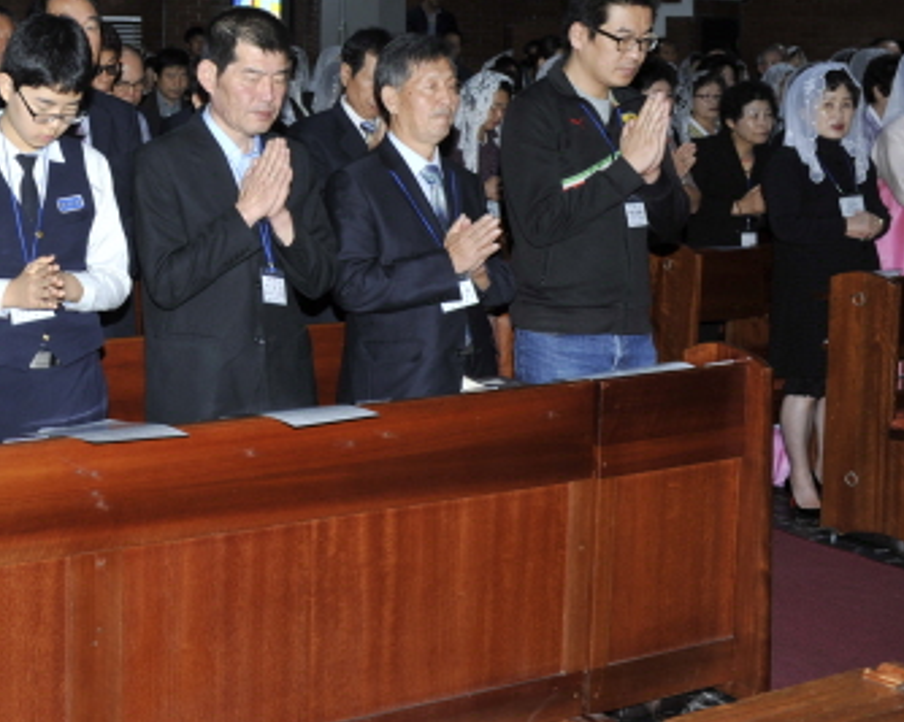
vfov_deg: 23.9
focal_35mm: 63
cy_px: 154
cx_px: 119
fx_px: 1685
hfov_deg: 29.0
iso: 200
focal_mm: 32
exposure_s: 1/60
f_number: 7.1
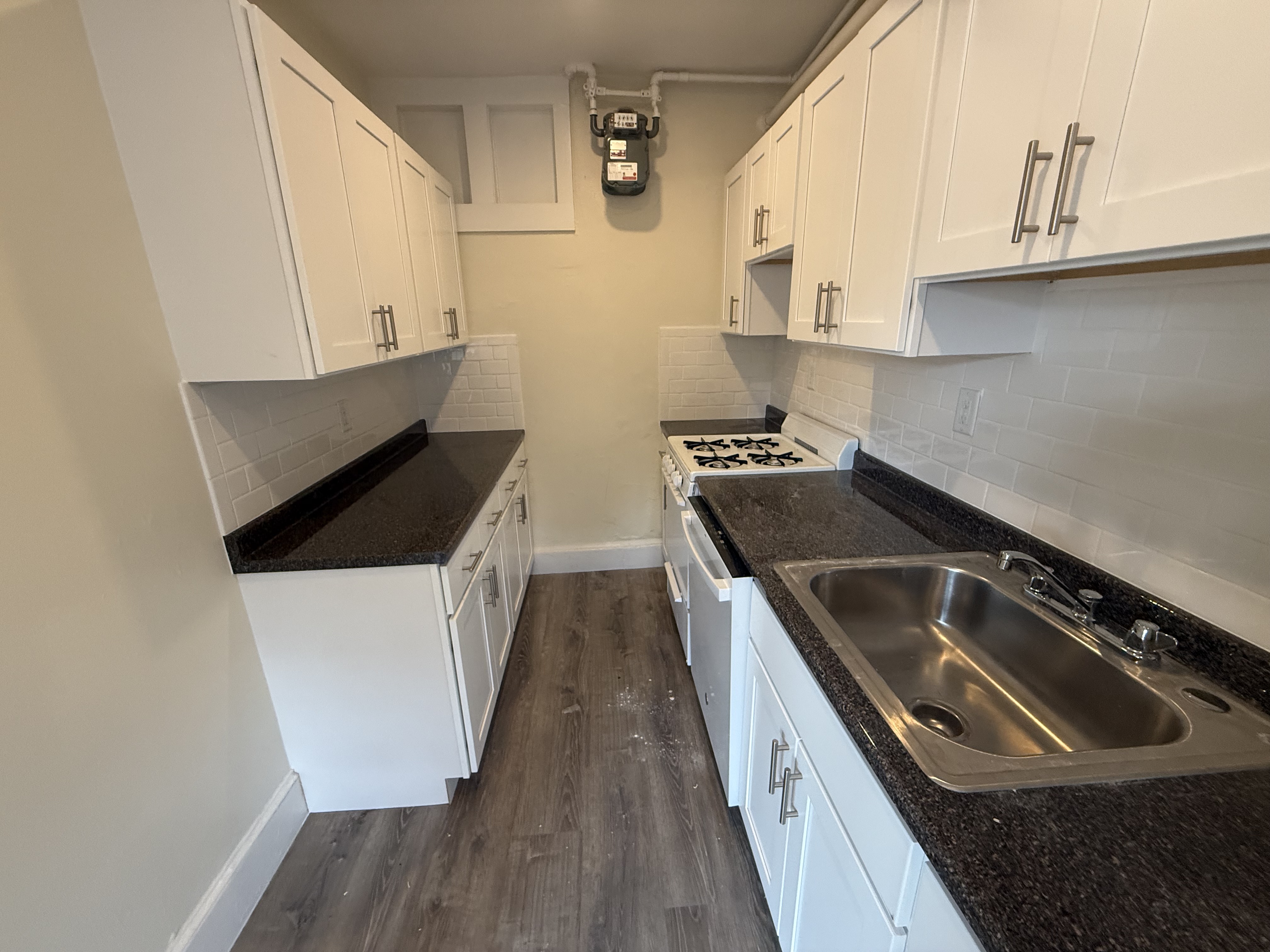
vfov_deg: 85.7
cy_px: 476
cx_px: 635
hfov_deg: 102.1
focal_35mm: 14
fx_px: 514
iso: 400
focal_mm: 2.22
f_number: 2.2
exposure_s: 1/120
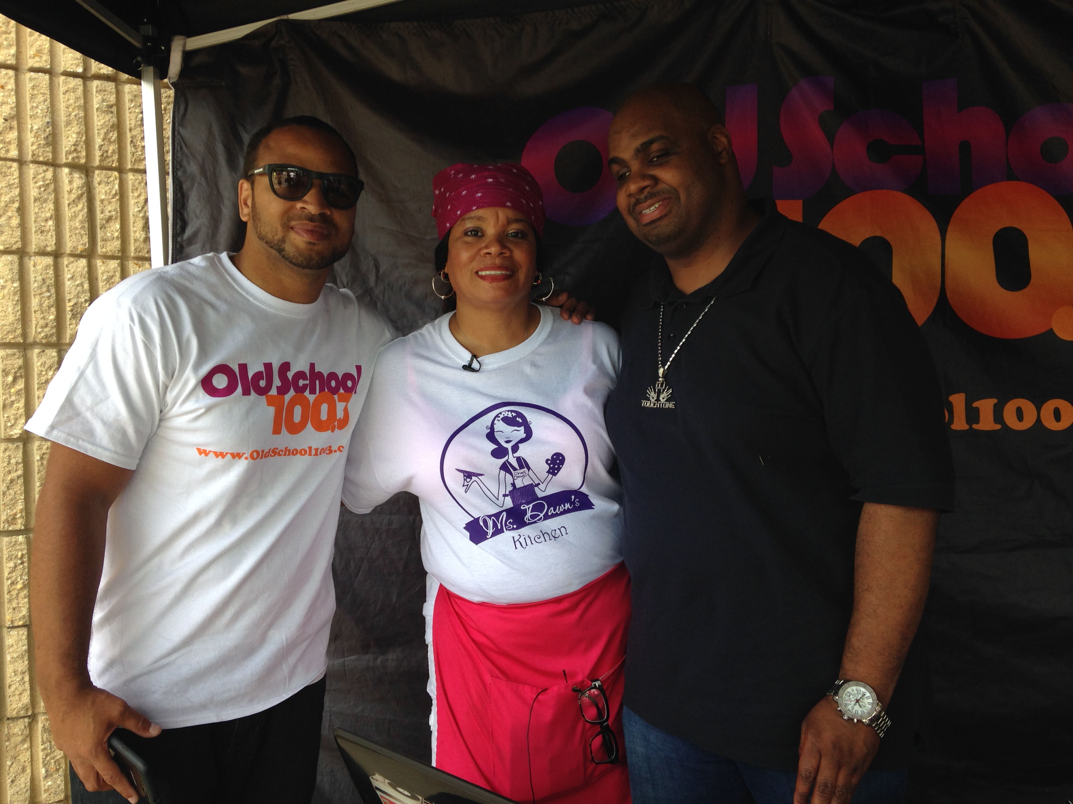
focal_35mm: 33
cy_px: 402
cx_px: 536
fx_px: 1023
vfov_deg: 42.9
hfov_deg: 55.4
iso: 50
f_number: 2.4
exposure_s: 1/167
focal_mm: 4.12
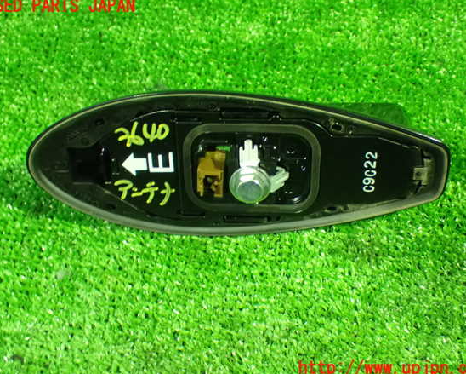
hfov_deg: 39.5
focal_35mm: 47
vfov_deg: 32.1
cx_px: 236
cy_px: 187
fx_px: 649
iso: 1600
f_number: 2.9
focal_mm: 7.84
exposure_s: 1/25
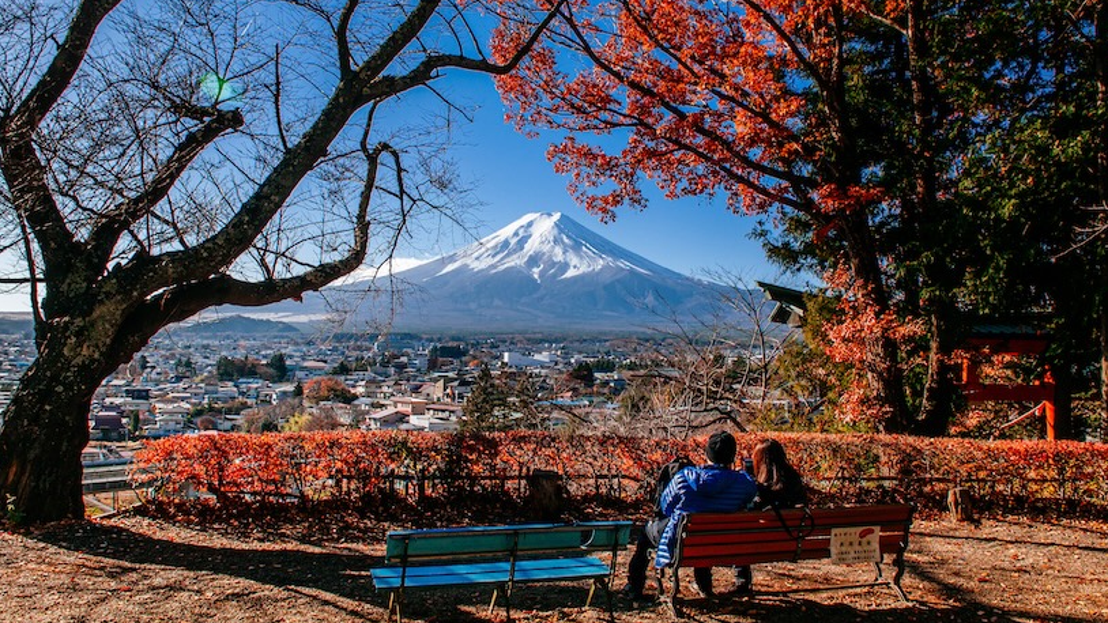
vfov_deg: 42.1
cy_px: 275
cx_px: 566
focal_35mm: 28
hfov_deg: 68.8
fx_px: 809
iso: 125
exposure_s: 1/400
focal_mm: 17
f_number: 8
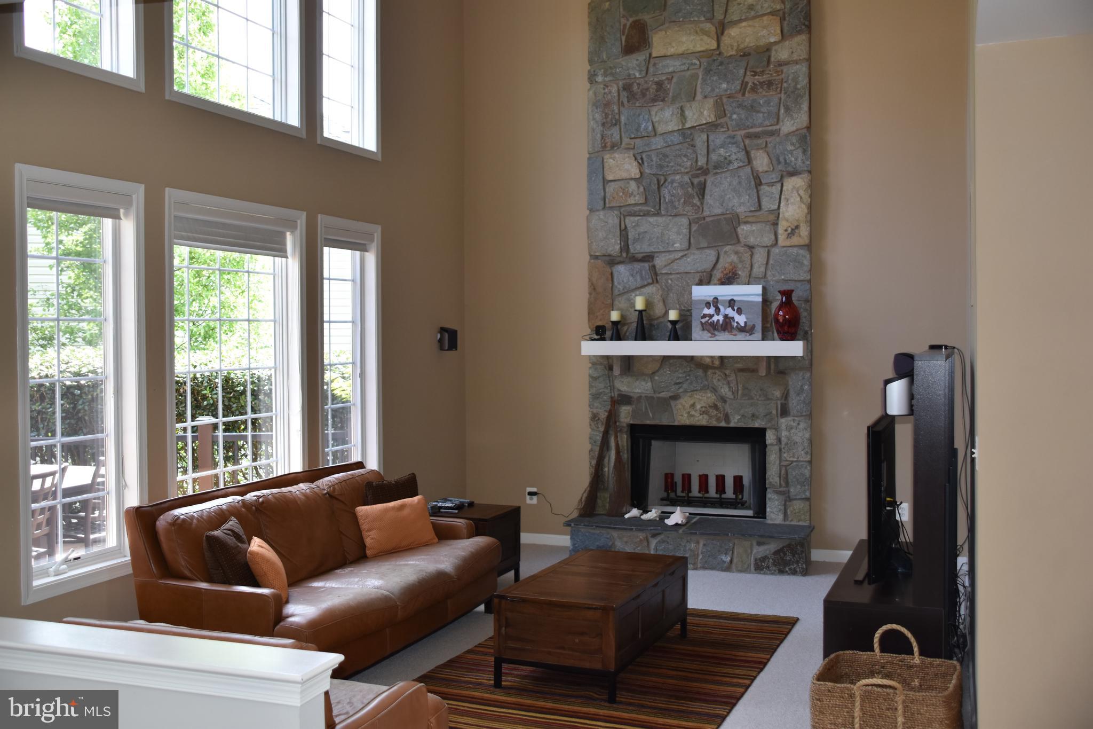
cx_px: 546
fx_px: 1093
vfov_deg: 36.9
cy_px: 364
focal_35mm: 36
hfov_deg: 53.1
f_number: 4
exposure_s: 1/125
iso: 360
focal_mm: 24
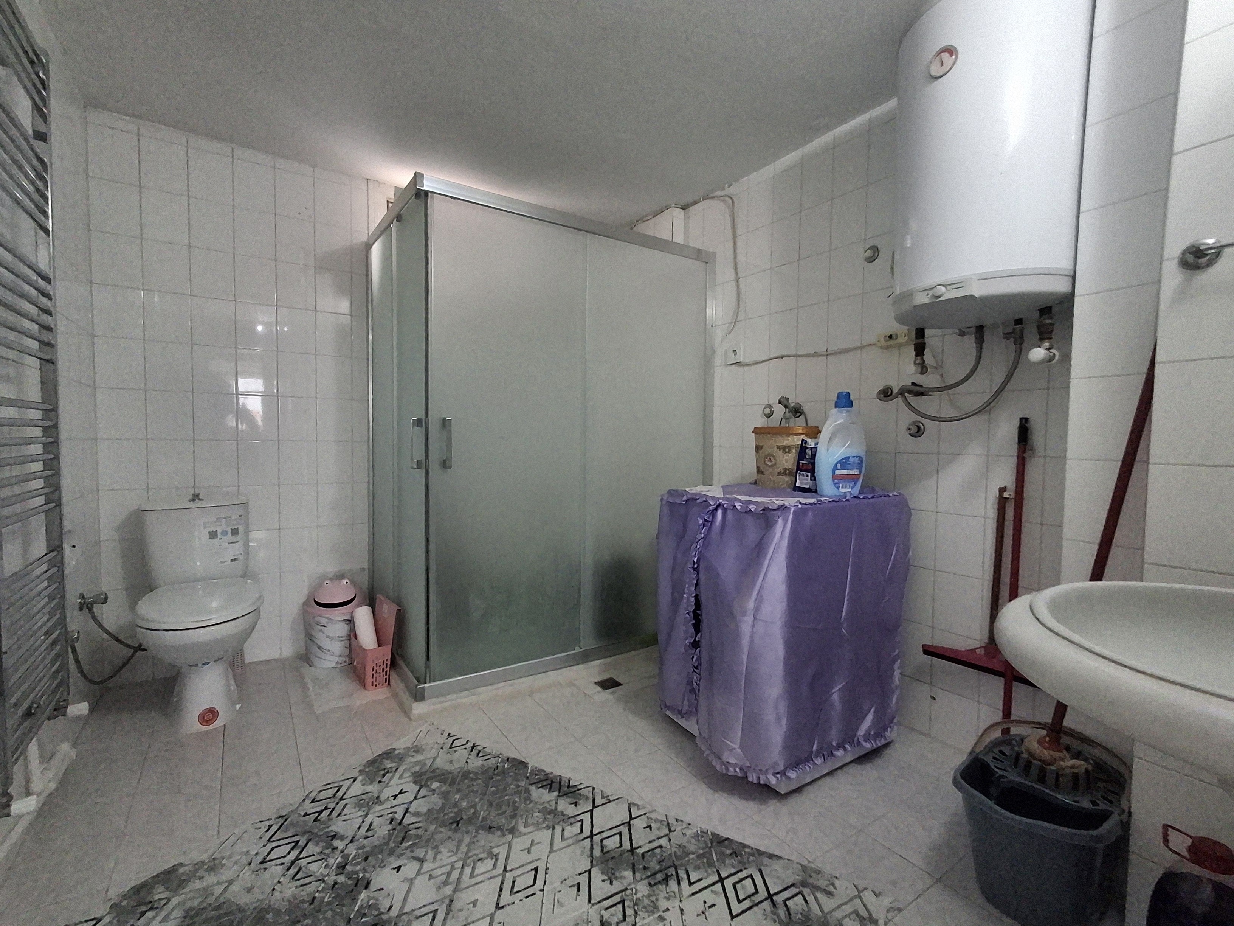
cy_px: 463
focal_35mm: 16
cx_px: 617
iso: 200
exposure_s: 1/50
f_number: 2.2
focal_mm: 1.64
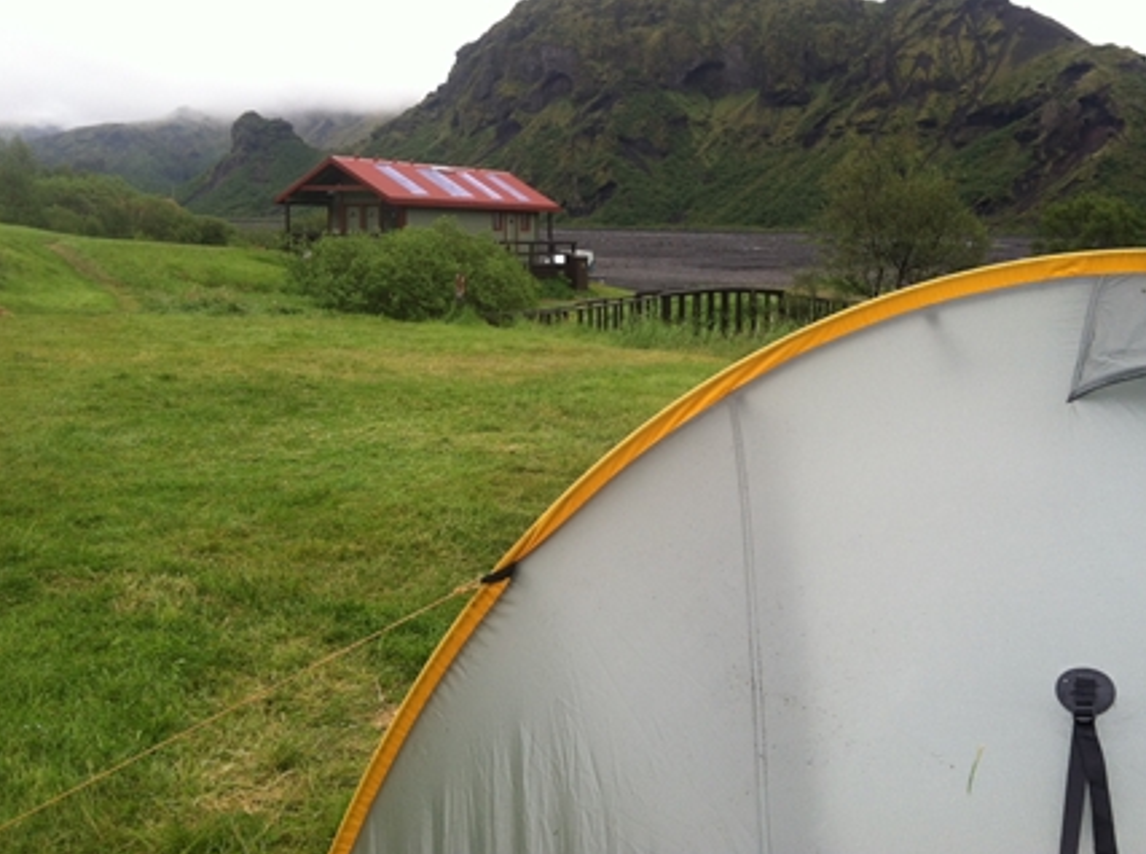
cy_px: 369
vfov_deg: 34.9
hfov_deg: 45.8
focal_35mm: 41
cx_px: 639
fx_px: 1354
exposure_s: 1/361
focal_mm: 3.85
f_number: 2.8
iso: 80
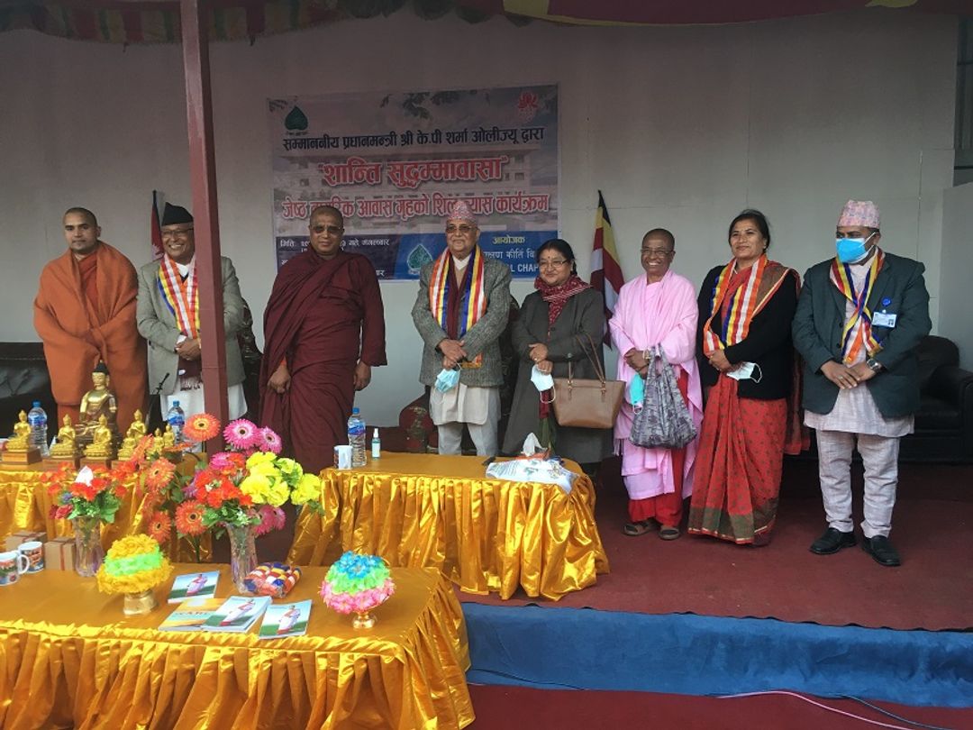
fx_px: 815
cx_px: 486
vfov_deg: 48.2
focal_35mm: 29
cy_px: 365
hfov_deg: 61.7
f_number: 2.2
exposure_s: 1/33
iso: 40
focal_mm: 4.15
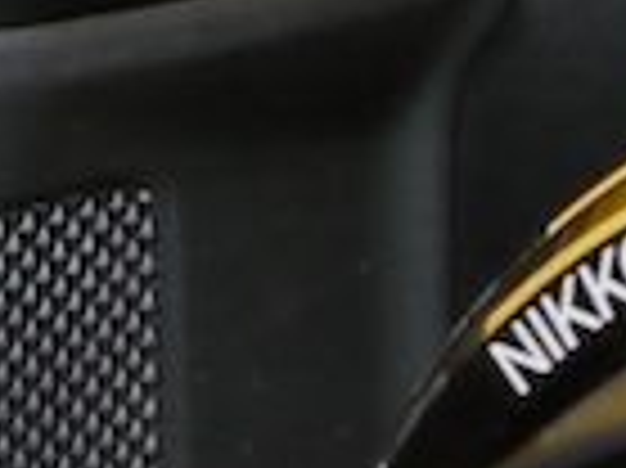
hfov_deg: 3.8
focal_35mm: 518
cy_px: 544
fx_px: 9359
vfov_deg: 2.9
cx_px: 1045
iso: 800
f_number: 9
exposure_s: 1/125
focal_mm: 45
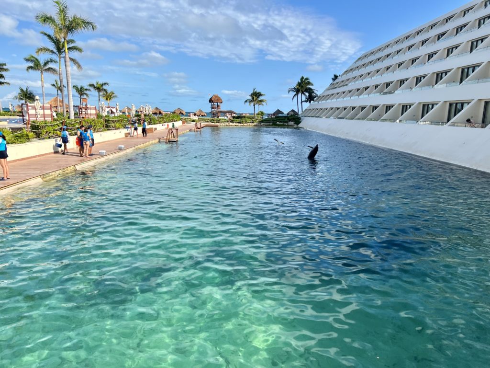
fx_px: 368
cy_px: 184
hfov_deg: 67.3
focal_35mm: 26
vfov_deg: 53.1
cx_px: 245
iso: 50
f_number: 1.5
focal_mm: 5.7
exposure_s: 1/3968
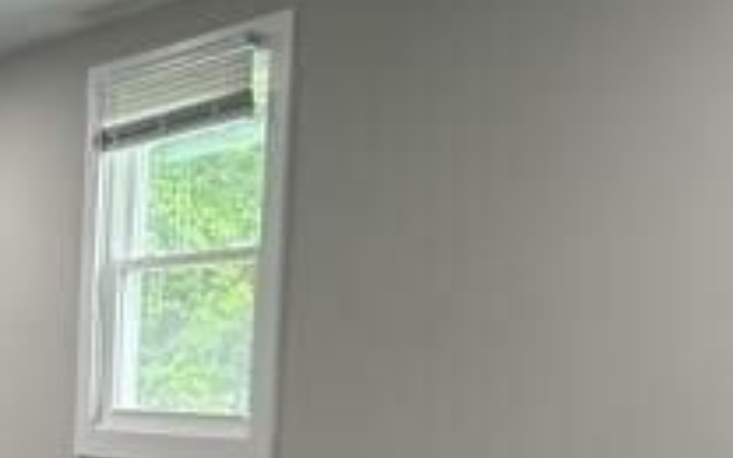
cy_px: 574
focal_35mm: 85
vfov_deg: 14.8
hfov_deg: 23.3
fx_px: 1698
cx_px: 0
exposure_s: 1/60
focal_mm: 5.7
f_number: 1.5
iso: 80
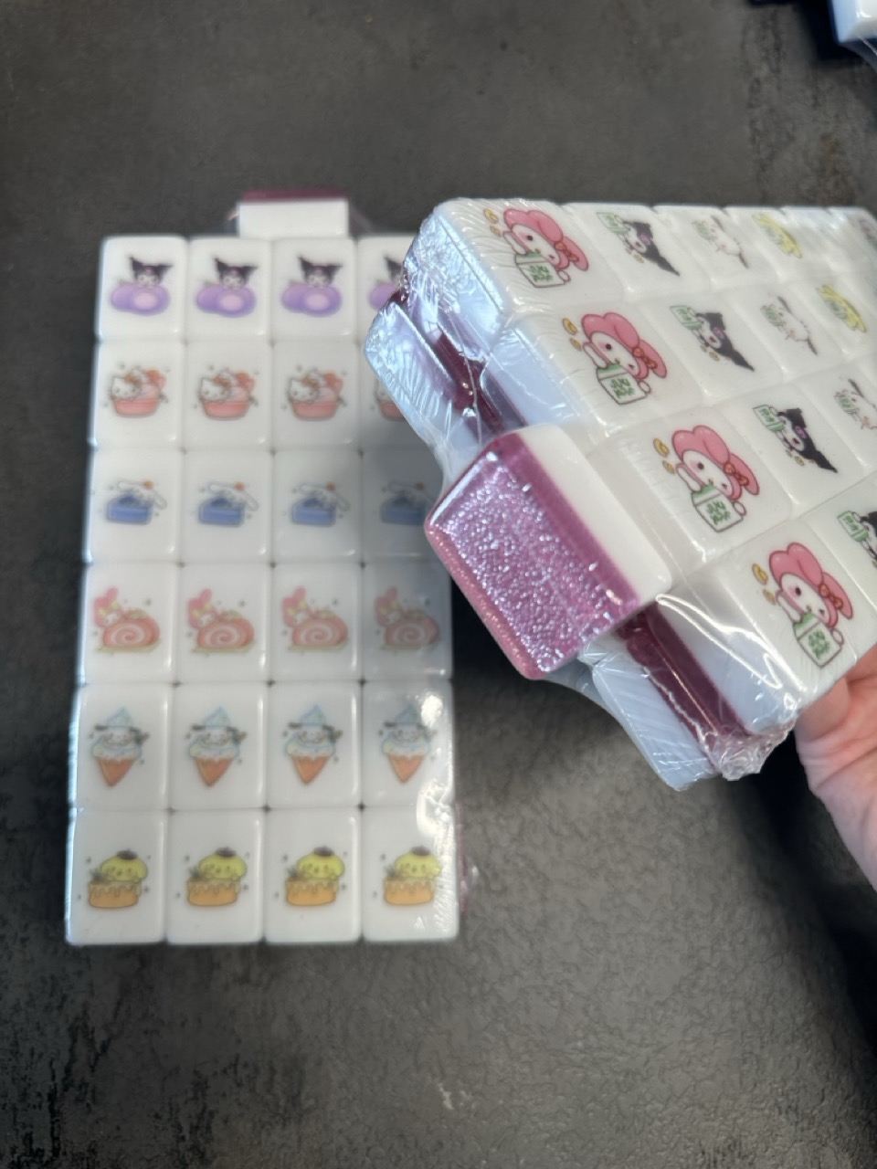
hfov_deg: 56.8
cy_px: 584
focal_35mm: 24
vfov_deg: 71.6
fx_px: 811
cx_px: 438
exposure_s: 1/100
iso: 64
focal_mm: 6.86
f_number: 1.78
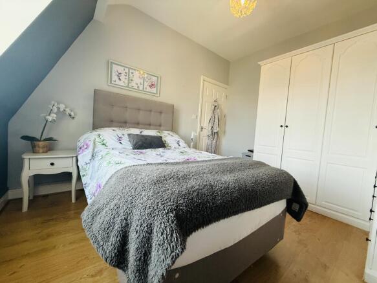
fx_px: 152
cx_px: 188
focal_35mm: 14
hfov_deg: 102.1
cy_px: 142
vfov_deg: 85.7
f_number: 2.2
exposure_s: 1/99
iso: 320
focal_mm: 2.22
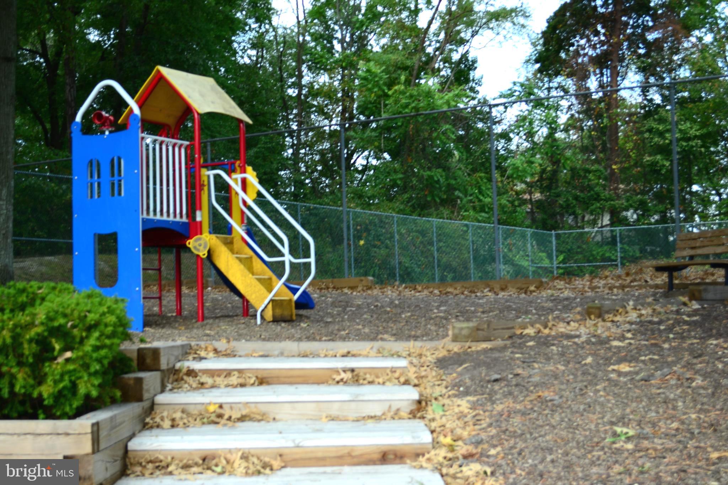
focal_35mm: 57
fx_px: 1152
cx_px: 364
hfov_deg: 35.1
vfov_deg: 23.8
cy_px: 242
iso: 100
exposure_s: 1/125
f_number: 5
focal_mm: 38
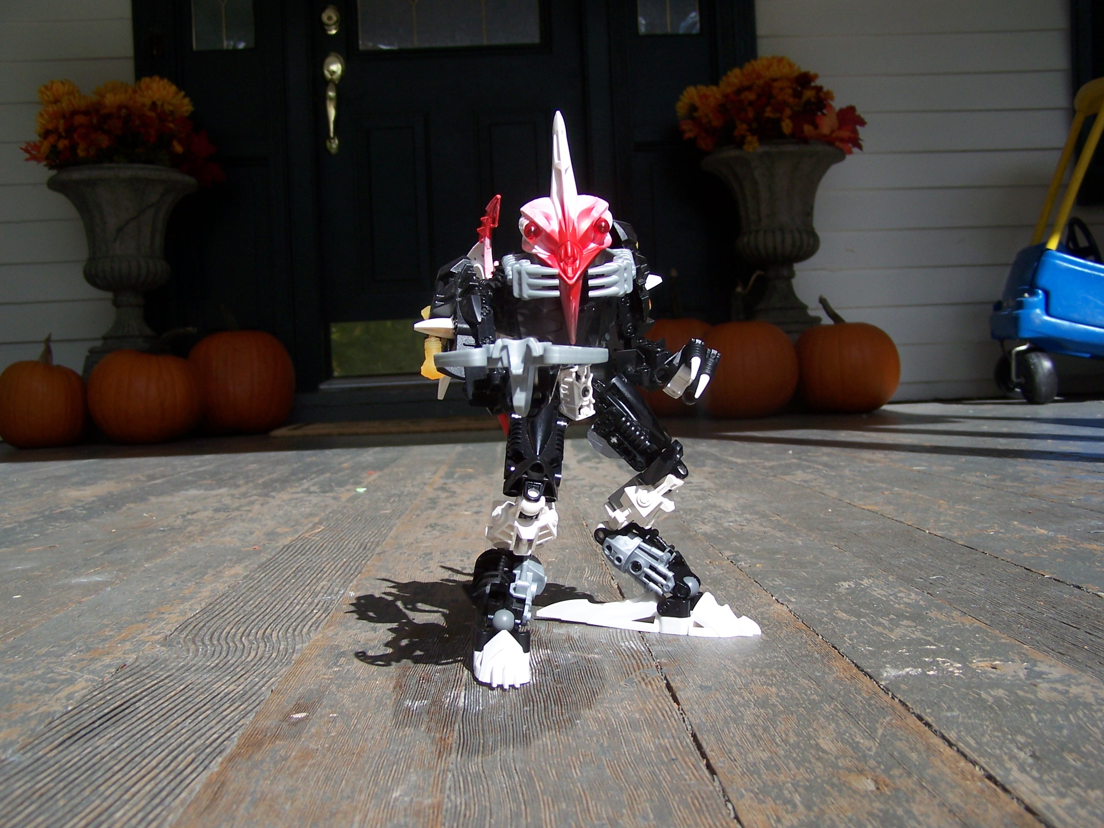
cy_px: 414
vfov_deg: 37.7
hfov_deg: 49.0
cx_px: 552
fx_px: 1212
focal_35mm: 38
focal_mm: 6.3
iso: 80
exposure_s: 1/1000
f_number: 5.6
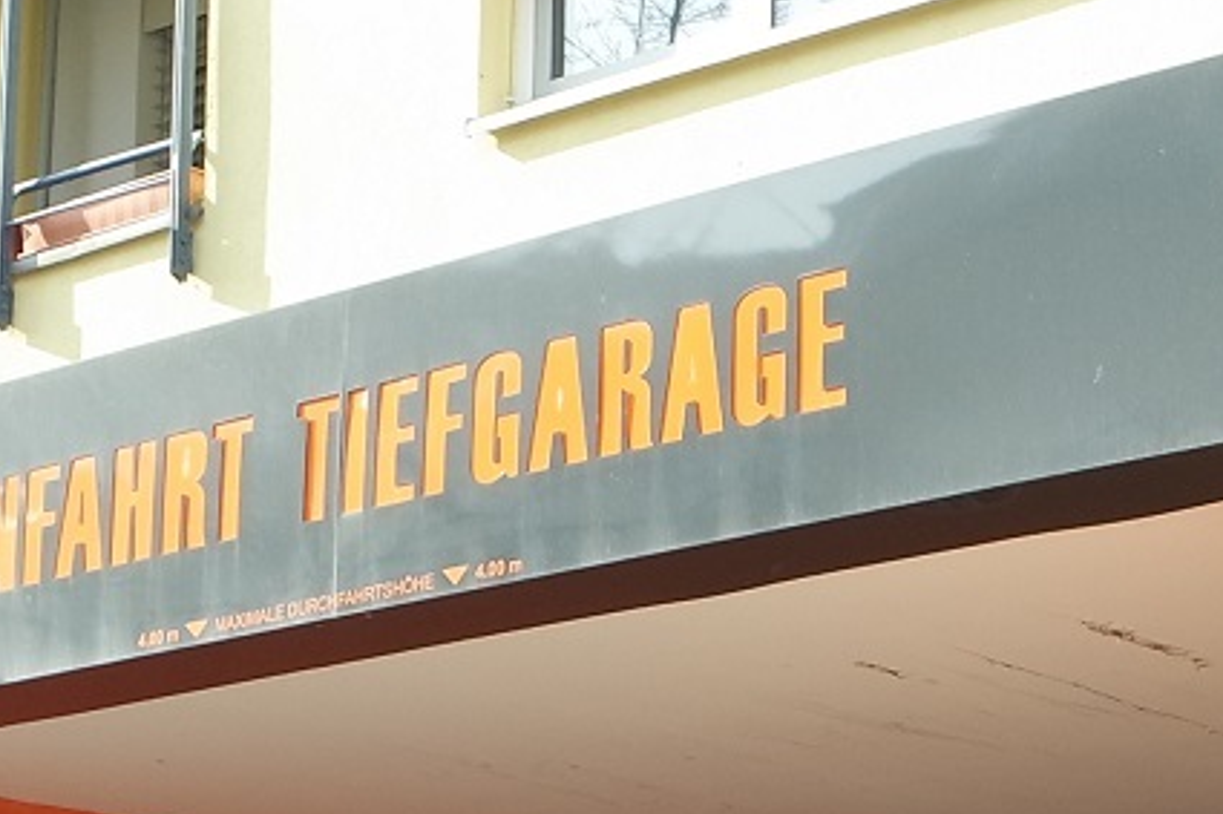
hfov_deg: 18.1
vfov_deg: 12.0
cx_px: 679
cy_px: 859
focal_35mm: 113
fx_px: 3837
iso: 400
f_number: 5.6
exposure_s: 1/180
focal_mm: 16
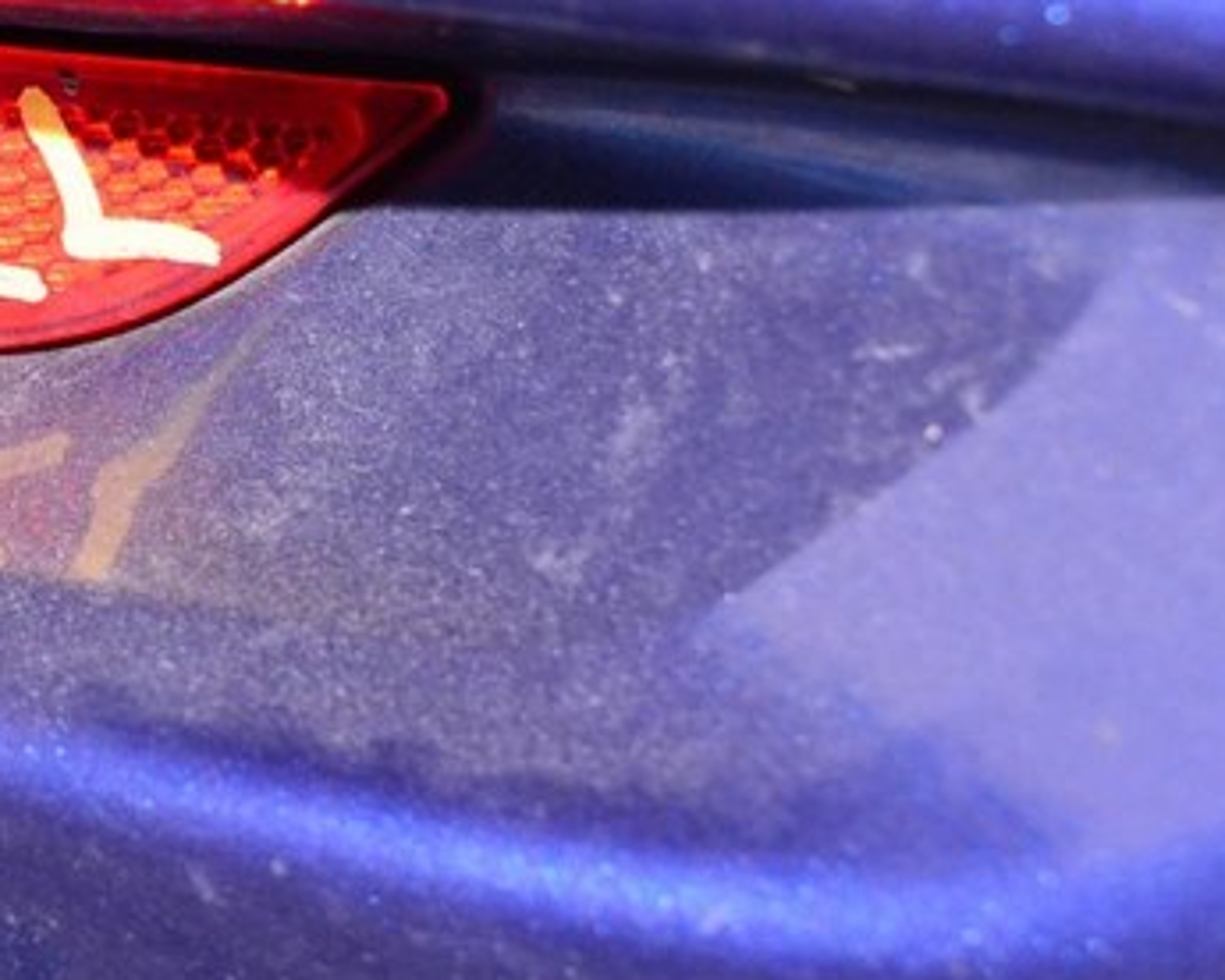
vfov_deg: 11.8
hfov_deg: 14.1
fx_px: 4691
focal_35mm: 129
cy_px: 98
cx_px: -469
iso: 1600
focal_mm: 31
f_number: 8
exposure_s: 1/200
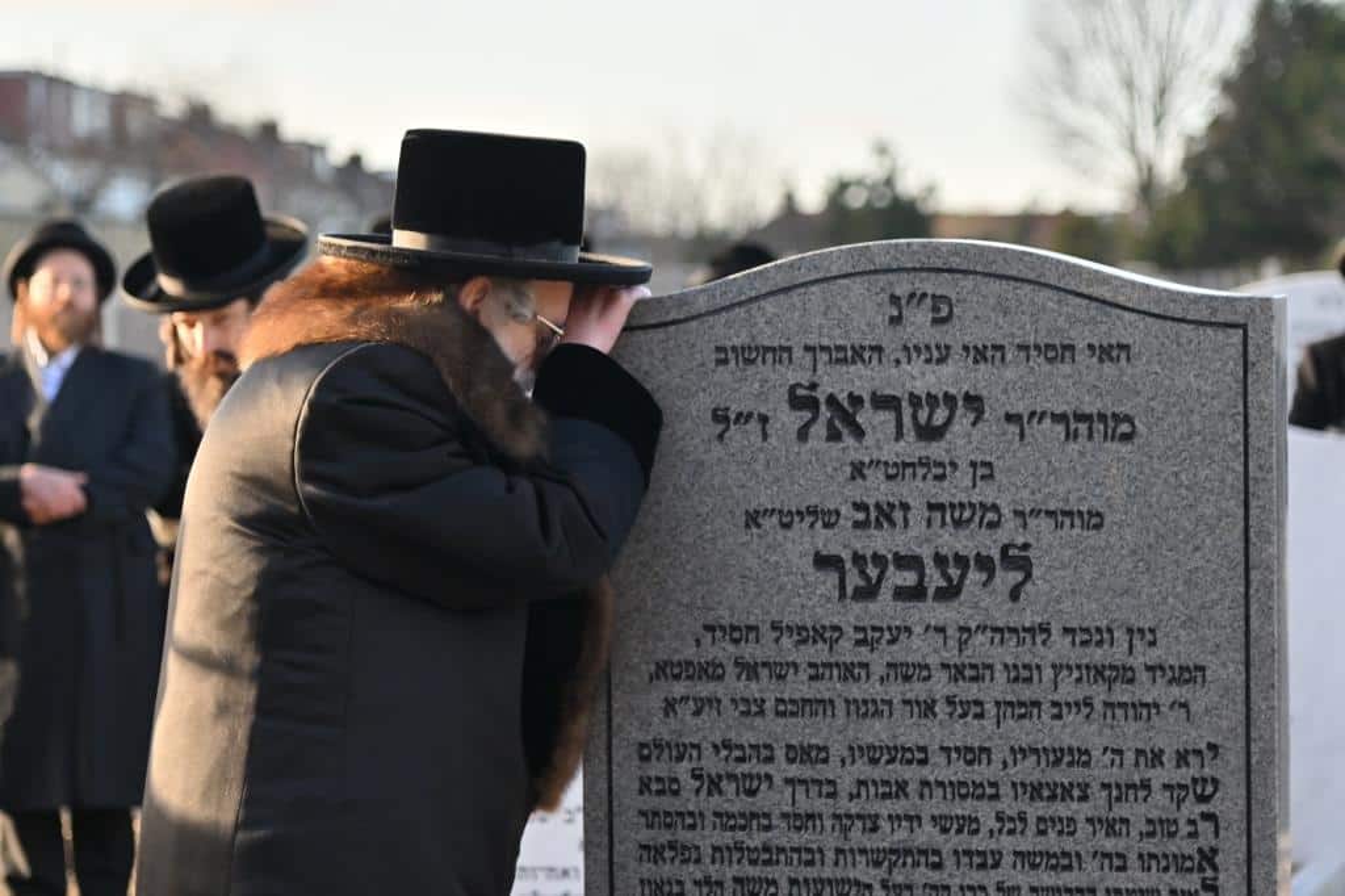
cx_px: 672
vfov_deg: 9.3
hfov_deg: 14.0
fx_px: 5490
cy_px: 448
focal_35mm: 147
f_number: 4
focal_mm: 98
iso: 500
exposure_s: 1/2000
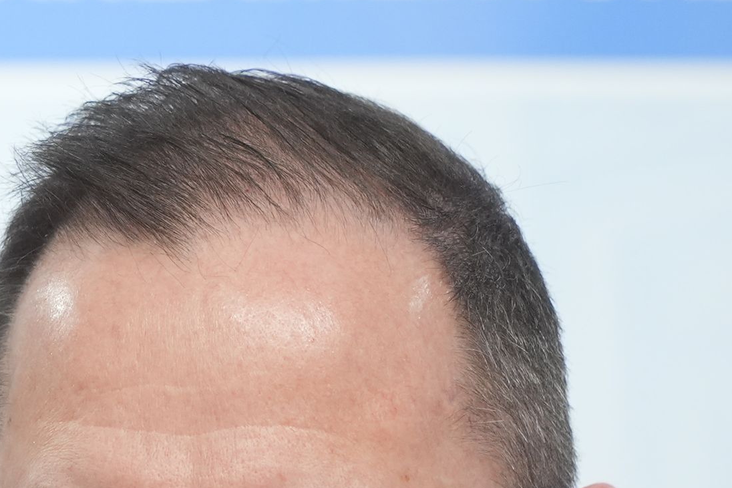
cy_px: 446
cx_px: -230
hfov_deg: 4.5
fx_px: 9354
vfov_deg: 3.0
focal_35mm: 460
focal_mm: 126
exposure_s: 1/400
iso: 1250
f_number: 5
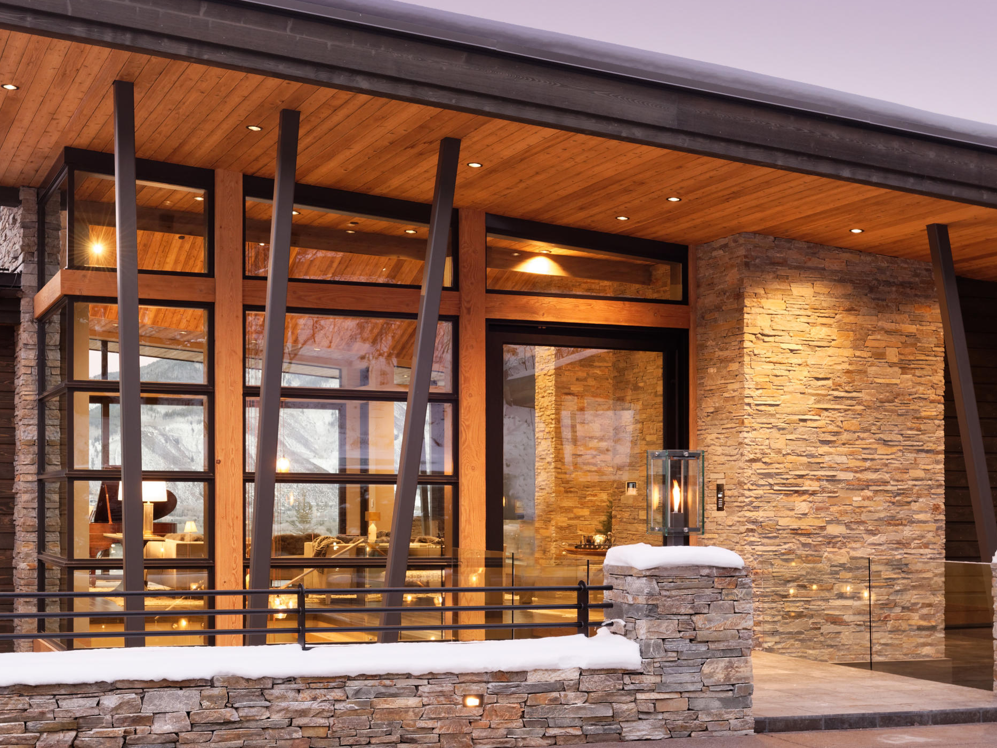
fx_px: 1555
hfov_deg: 35.5
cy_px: 339
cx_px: 425
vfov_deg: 27.0
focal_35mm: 54
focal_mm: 35
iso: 320
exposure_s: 1/20
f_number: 7.1
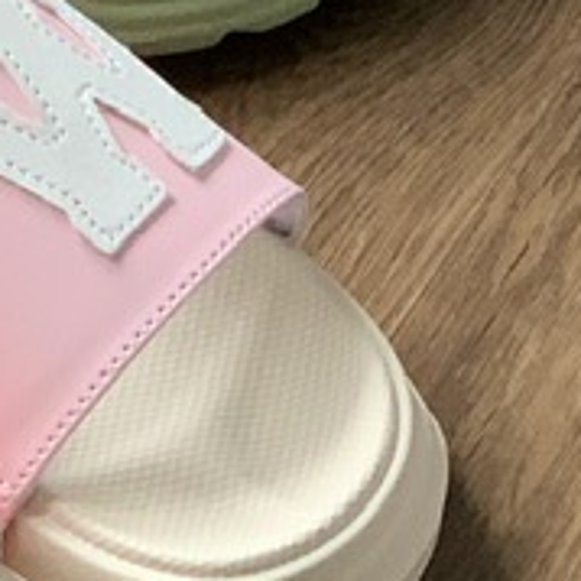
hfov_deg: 5.2
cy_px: -166
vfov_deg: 5.3
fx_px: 6247
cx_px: -630
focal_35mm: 329
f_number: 2.4
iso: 125
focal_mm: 6
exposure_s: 1/104
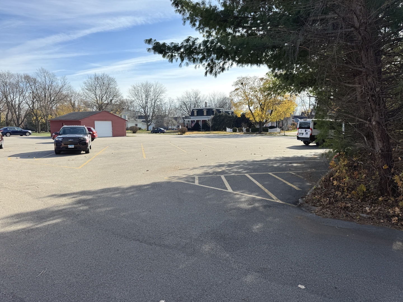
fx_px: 279
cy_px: 151
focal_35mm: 24
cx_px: 202
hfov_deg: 71.6
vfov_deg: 56.8
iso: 80
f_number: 1.78
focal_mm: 6.76
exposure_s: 1/3096
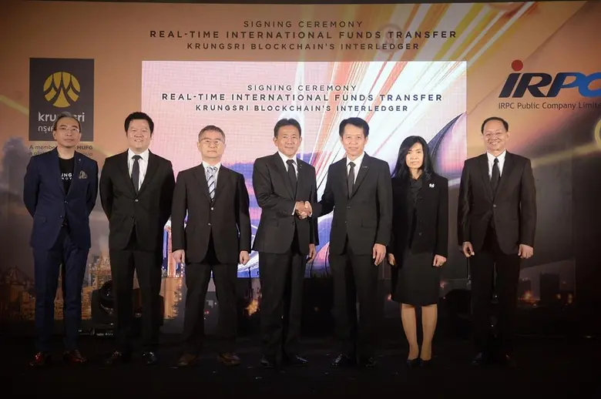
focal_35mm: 48
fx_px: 800
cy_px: 200
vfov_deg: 28.0
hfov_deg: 41.2
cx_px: 300
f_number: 2.8
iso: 3200
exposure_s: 1/640
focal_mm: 48
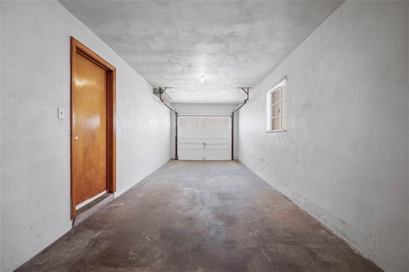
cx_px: 204
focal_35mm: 14
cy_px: 136
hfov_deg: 104.3
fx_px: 159
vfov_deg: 81.2
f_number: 8
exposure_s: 1/3
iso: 400
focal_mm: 14
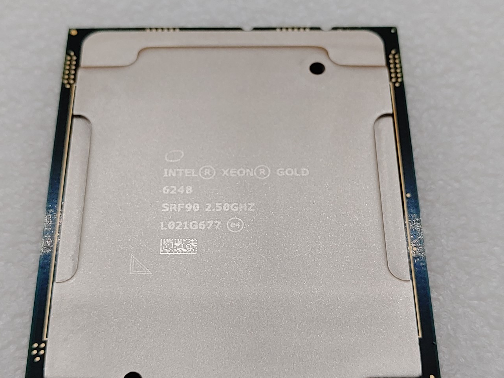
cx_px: 249
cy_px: 198
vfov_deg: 26.6
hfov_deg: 34.9
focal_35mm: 55
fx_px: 801
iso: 50
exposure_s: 1/251
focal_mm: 4.36
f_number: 1.8
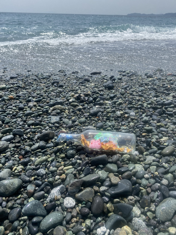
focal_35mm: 26
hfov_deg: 53.1
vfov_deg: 67.3
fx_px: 176
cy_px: 118
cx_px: 88
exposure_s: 1/2028
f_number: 1.8
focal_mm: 4.25
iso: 32
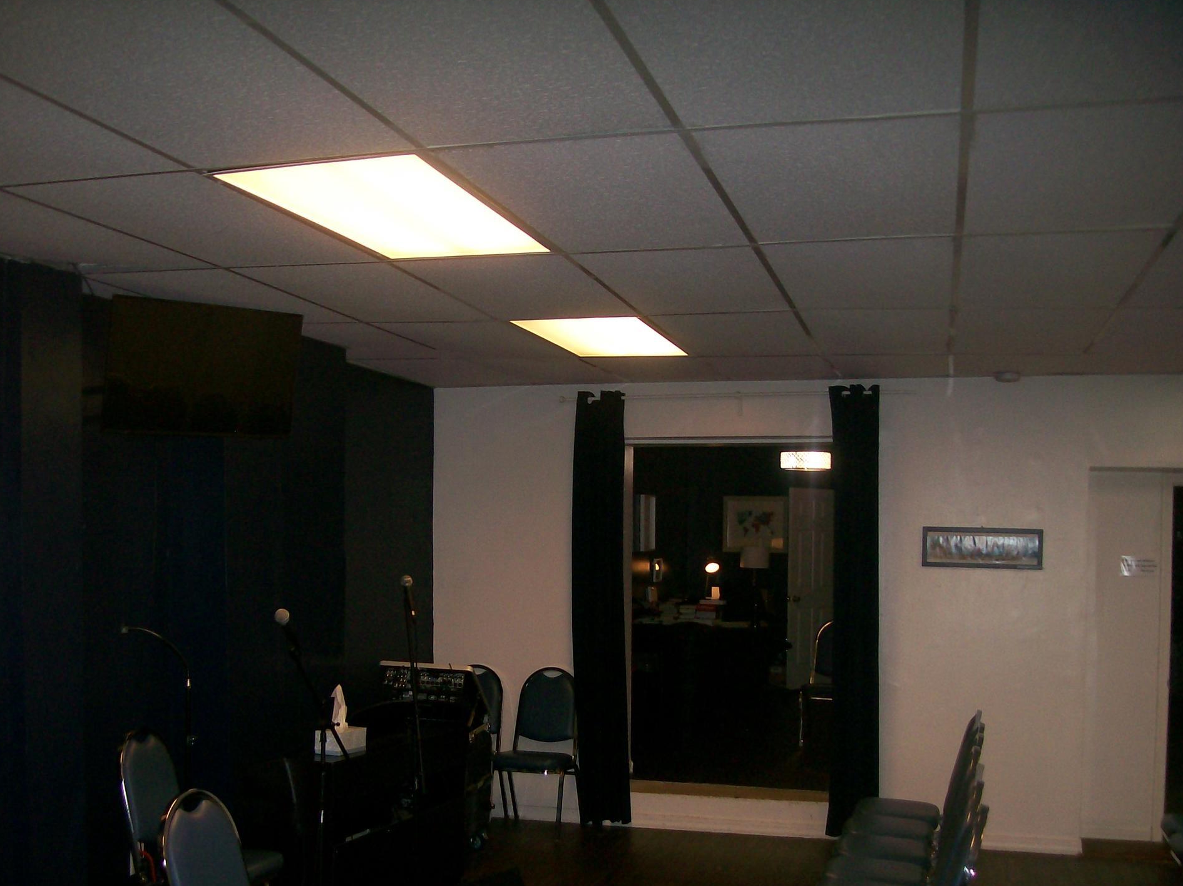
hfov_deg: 47.9
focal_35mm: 39
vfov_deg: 36.8
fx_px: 1332
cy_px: 471
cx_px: 574
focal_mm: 6
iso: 80
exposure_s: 1/64
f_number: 2.7
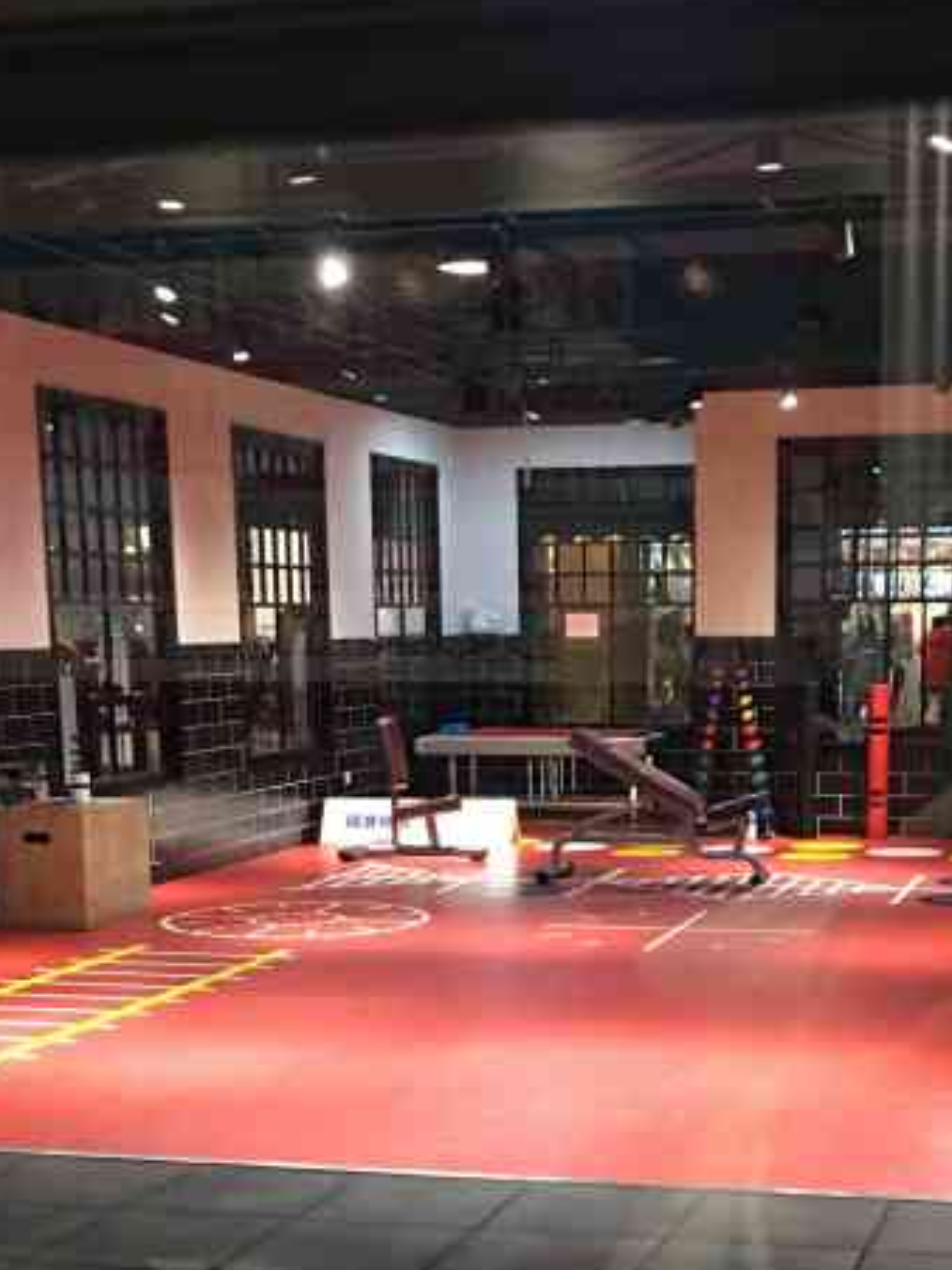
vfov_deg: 31.1
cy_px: 1071
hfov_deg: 24.3
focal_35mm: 60
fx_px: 2201
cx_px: 611
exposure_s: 1/10
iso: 80
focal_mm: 4.15
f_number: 2.2
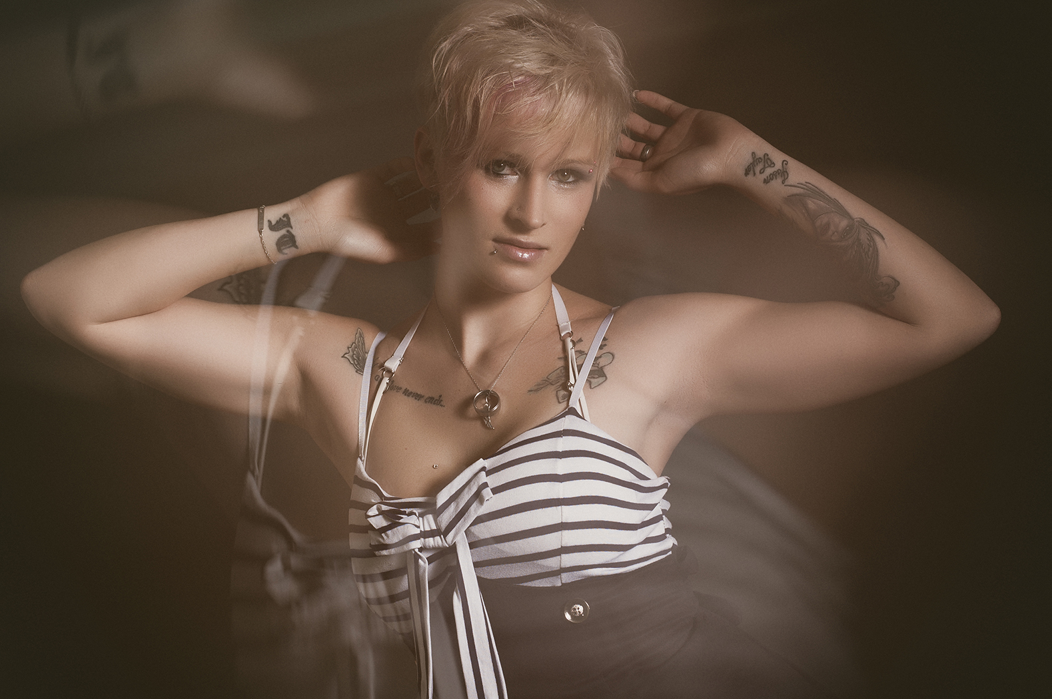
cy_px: 346
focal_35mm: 76
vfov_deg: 17.9
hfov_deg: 26.7
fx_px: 2219
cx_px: 522
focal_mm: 50
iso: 200
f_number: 9
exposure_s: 1/500
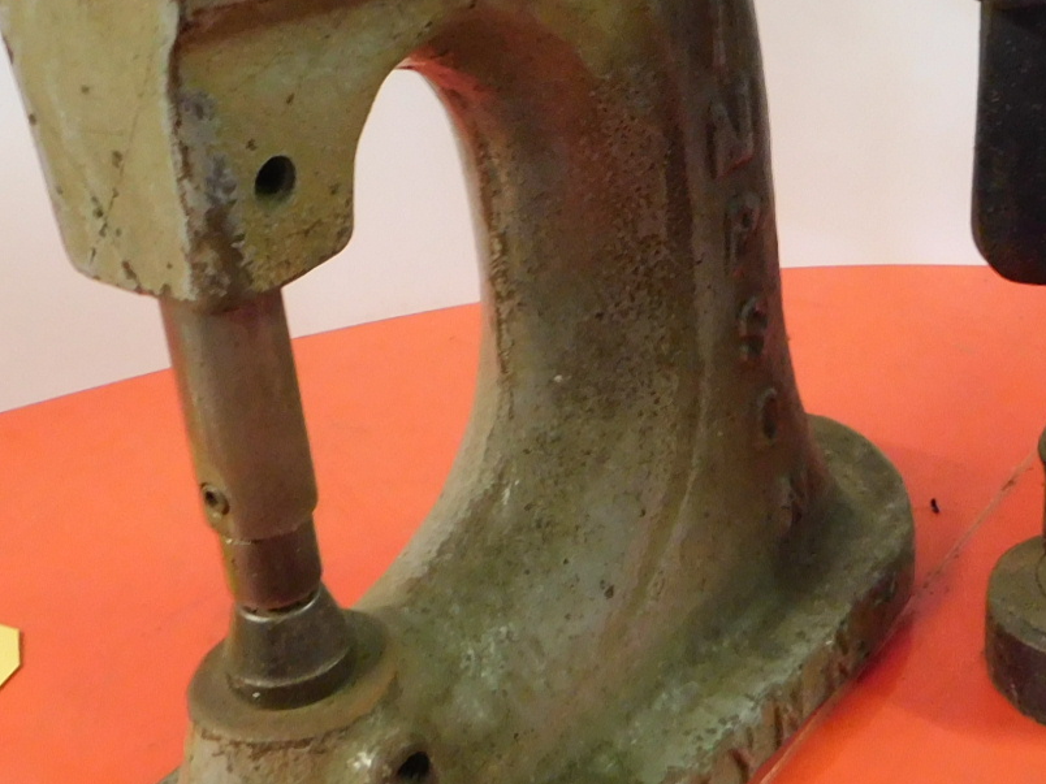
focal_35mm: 65
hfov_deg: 29.7
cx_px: 677
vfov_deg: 22.2
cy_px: 131
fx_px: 1964
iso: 400
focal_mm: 4
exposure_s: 1/13
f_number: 3
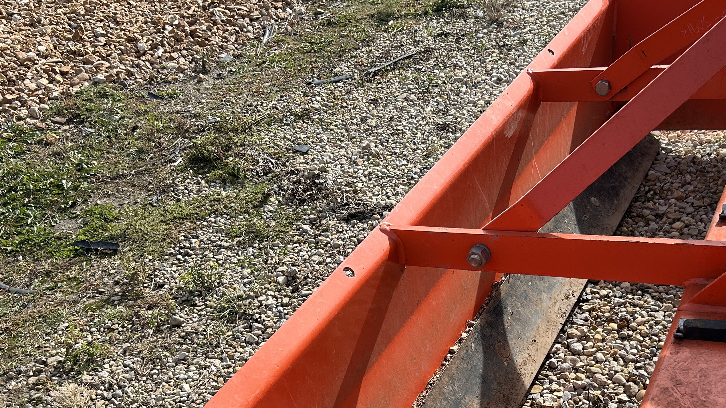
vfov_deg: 25.9
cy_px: 347
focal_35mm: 45
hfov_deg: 45.1
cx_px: 451
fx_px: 866
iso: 50
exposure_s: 1/2299
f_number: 1.5
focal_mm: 5.7
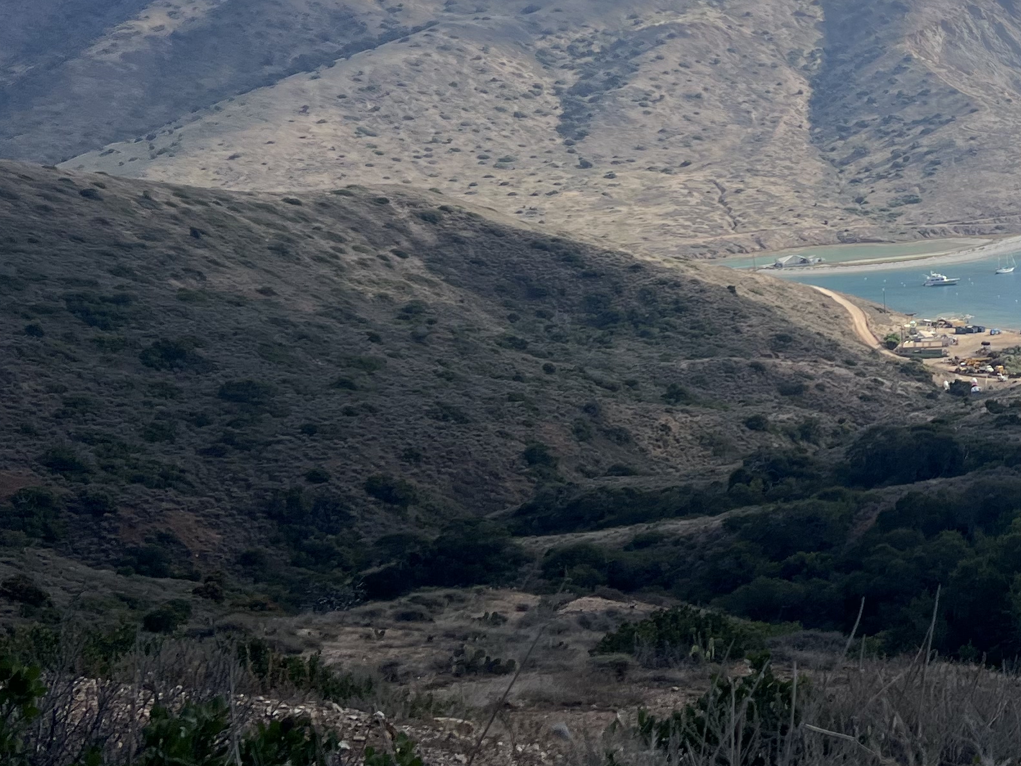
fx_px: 1947
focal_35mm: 66
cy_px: 172
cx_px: 1019
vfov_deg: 22.0
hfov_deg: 27.7
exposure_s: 1/5882
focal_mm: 5.7
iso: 50
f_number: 1.5
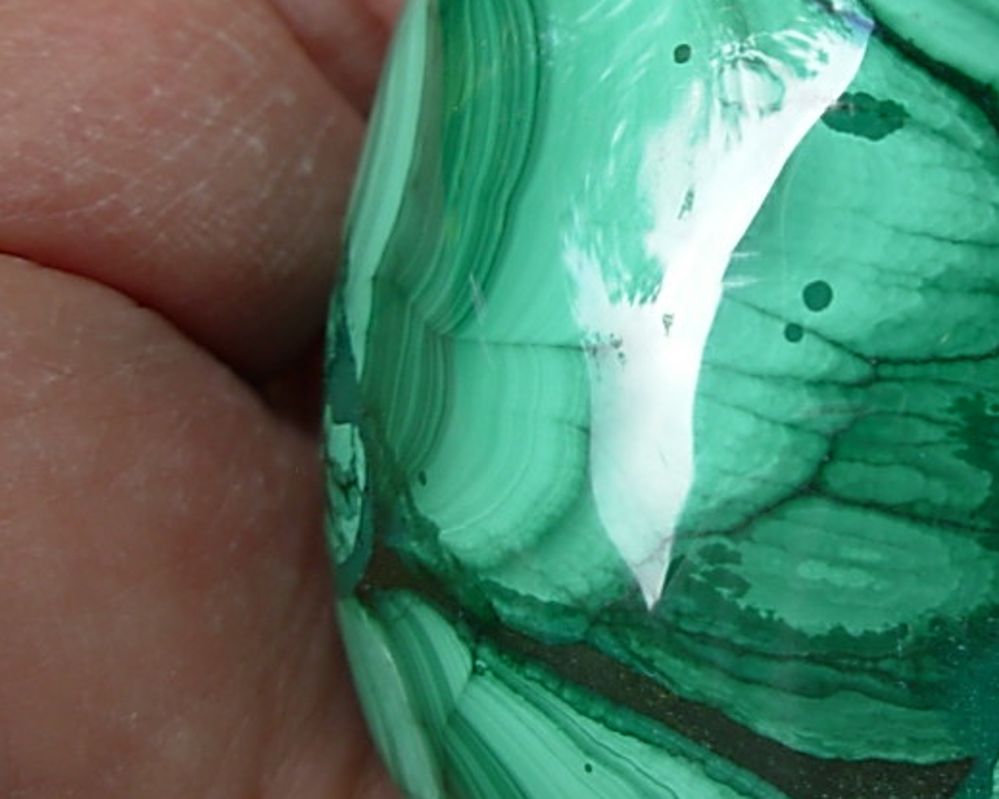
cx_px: 841
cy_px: 313
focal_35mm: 73
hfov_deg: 25.5
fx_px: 2158
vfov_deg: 20.9
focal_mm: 6.3
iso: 50
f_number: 2.9
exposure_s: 1/87.9
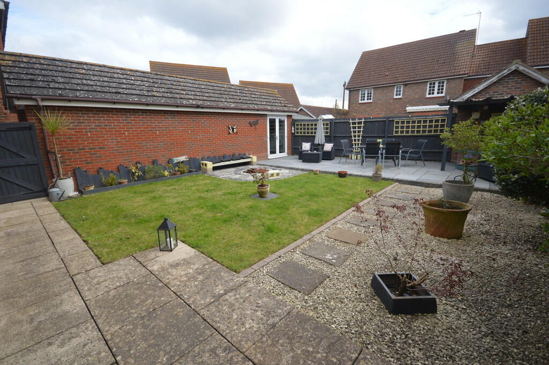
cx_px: 274
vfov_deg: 77.2
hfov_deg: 100.4
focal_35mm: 15
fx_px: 229
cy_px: 182
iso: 100
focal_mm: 10
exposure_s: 1/125
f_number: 5.6
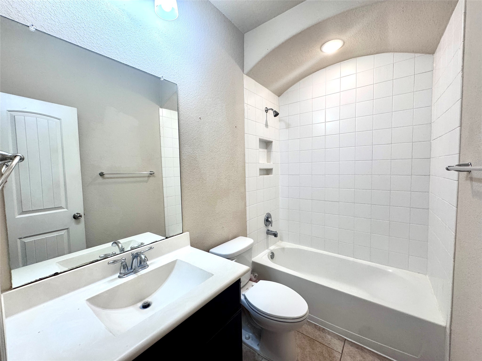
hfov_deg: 102.1
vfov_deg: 85.7
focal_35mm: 14
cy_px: 180
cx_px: 241
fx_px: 195
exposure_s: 1/120
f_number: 2.2
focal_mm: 2.22
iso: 160
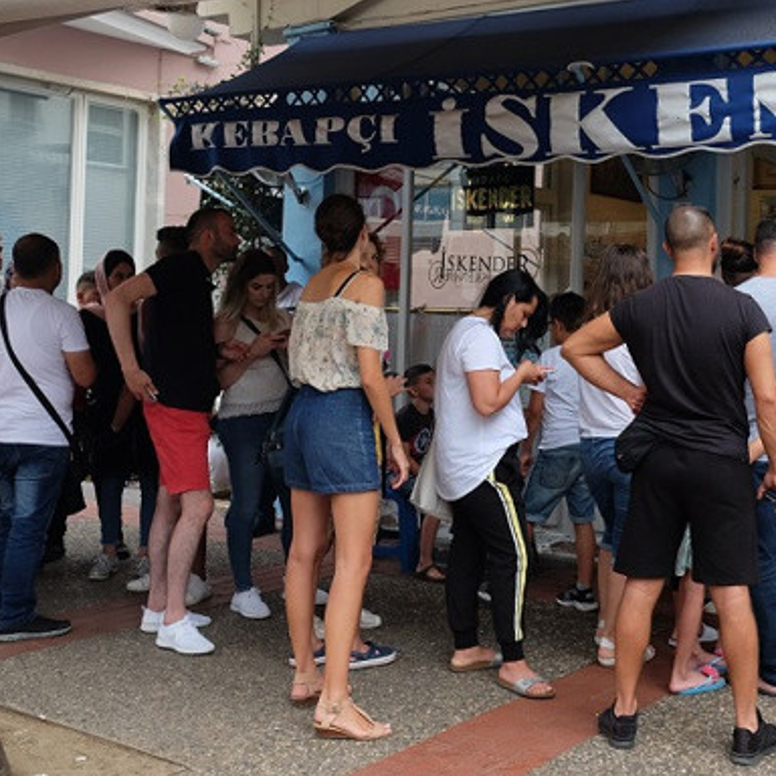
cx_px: 639
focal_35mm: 46
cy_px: 306
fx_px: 1167
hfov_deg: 35.4
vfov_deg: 36.6
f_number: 4
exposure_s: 1/150
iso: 400
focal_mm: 18
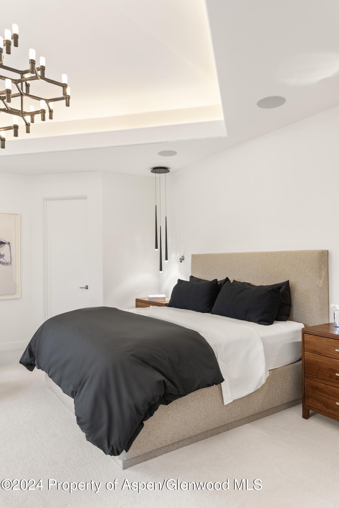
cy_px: 254
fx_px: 353
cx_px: 170
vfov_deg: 71.5
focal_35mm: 25
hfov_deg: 51.3
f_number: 7.1
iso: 1250
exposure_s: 1/20
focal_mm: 25
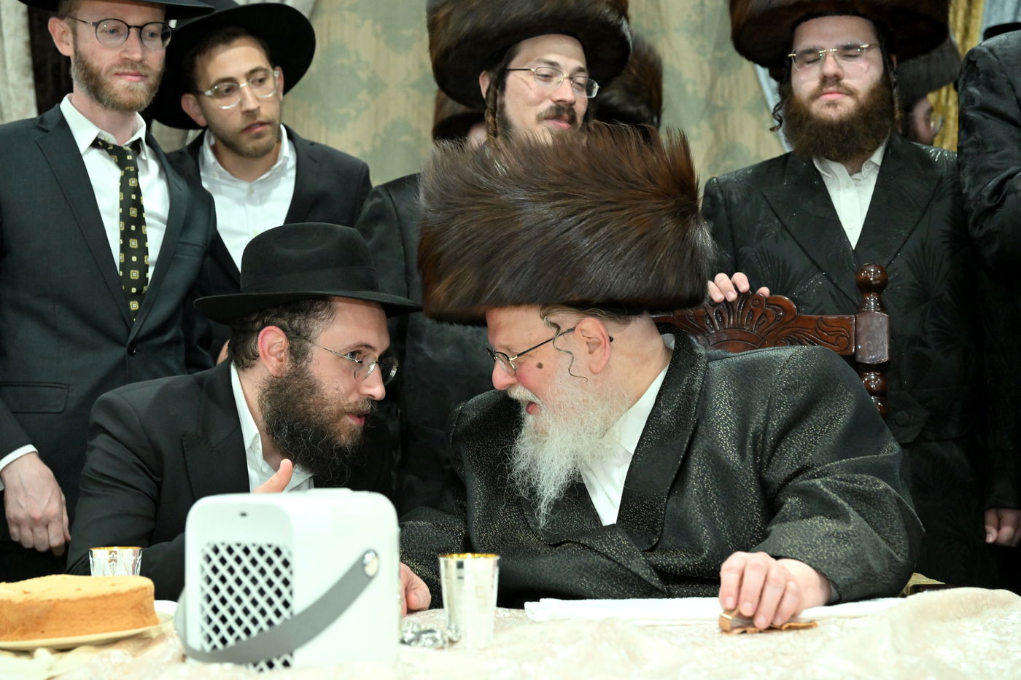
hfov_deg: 31.9
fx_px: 1786
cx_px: 510
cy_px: 340
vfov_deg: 21.6
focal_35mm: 63
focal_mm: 63
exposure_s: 1/200
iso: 4000
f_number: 5
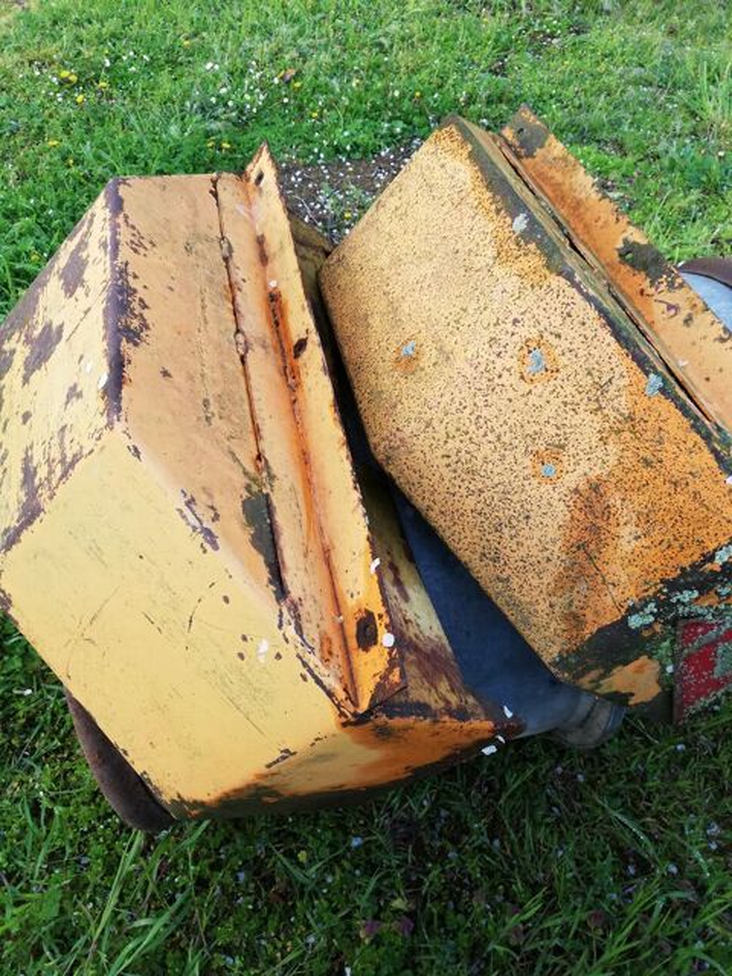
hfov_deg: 51.4
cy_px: 488
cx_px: 366
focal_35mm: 27
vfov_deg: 65.3
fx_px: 761
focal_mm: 3.81
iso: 64
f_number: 2.2
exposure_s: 1/100
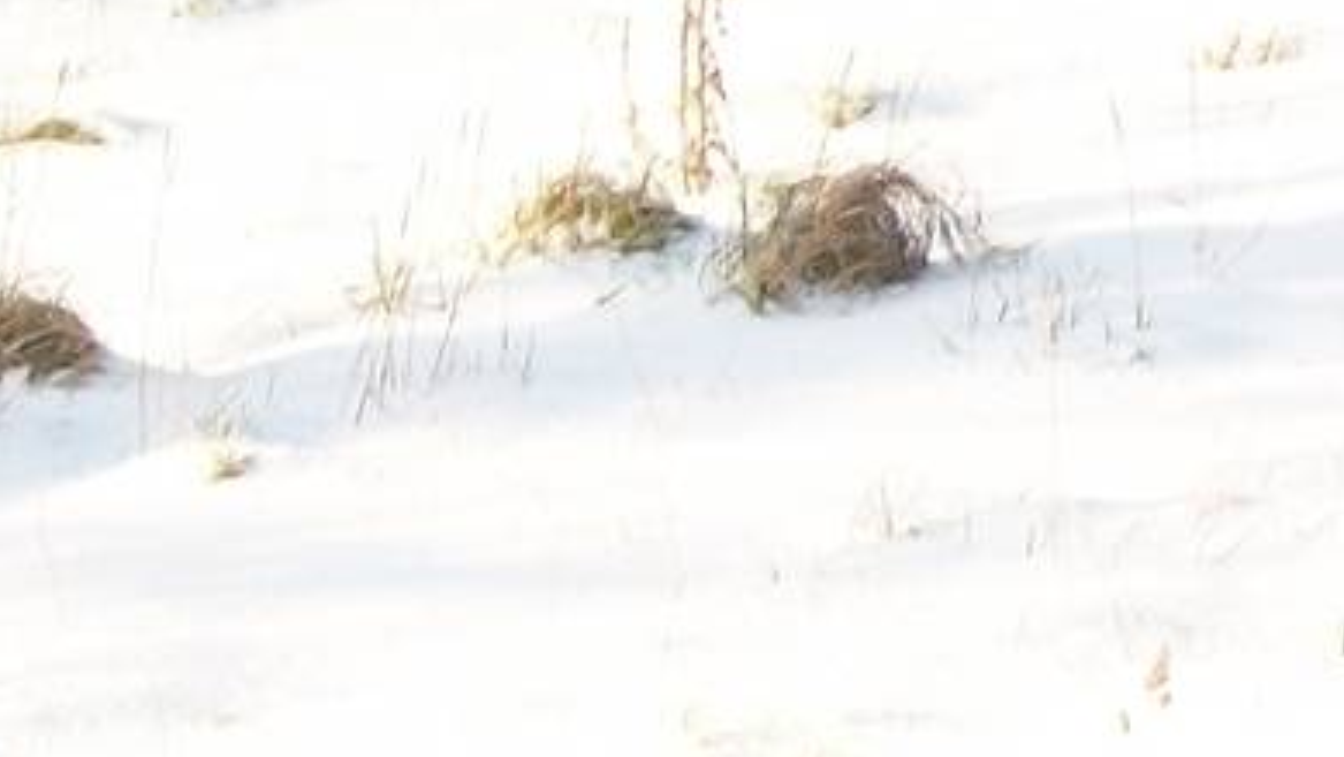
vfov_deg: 3.5
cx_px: 1904
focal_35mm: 345
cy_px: 100
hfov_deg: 6.2
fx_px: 12297
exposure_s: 1/125
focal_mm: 13.7
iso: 80
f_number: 4.6
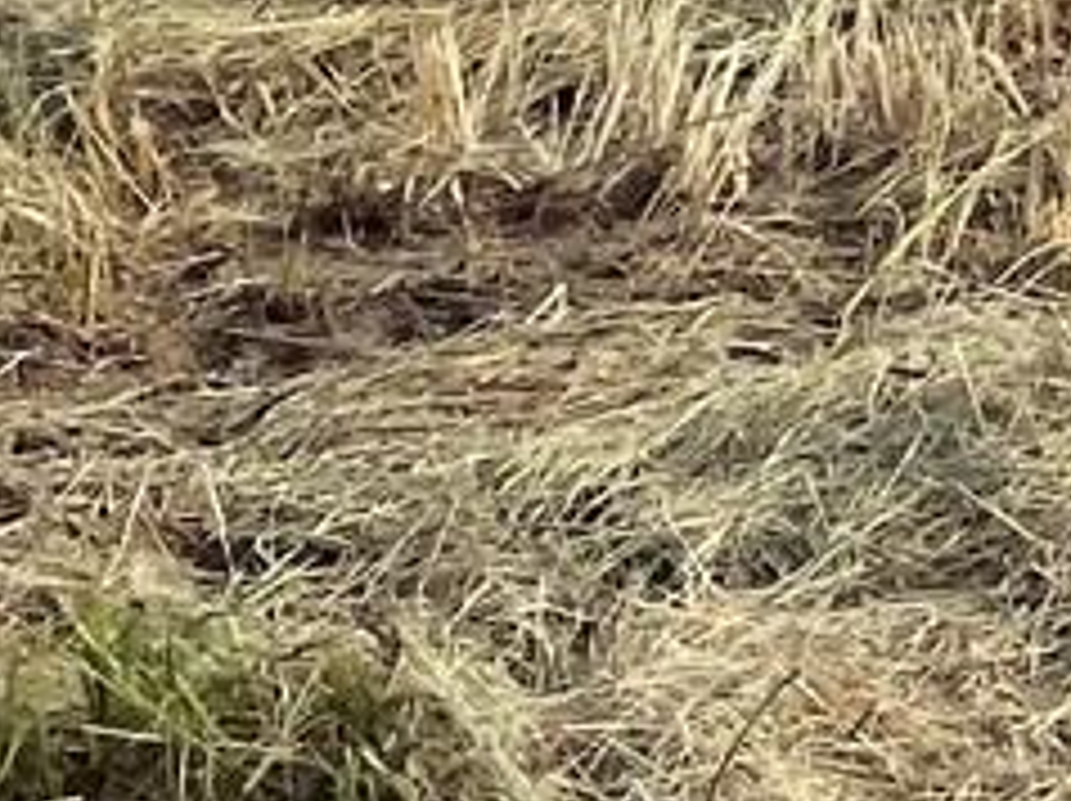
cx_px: 3303
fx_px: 5409
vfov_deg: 7.8
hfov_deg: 9.0
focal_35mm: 175
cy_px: -1161
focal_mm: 4.2
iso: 32
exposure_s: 1/2398
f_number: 1.6
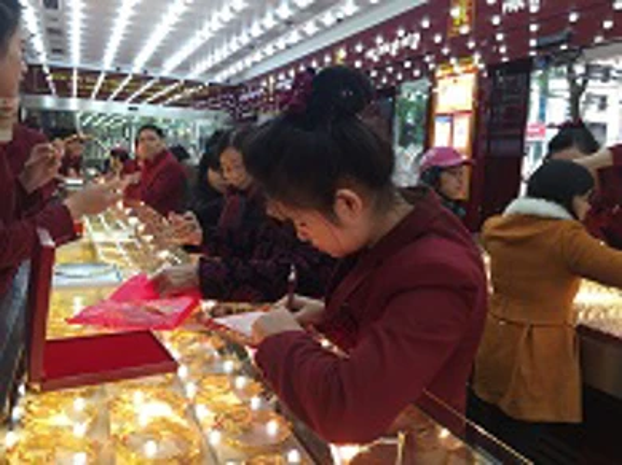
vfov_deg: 48.2
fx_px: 521
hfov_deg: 61.7
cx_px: 311
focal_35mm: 29
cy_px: 232
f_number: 2.2
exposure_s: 1/60
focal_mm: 4.15
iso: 32
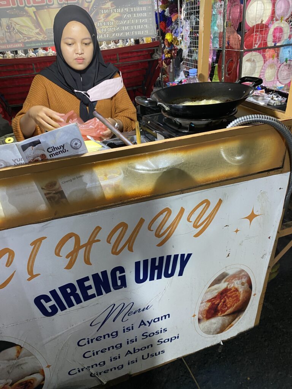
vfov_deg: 67.3
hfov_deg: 53.1
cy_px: 194
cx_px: 146
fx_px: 292
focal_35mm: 26
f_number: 1.8
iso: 250
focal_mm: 4.25
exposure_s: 1/50
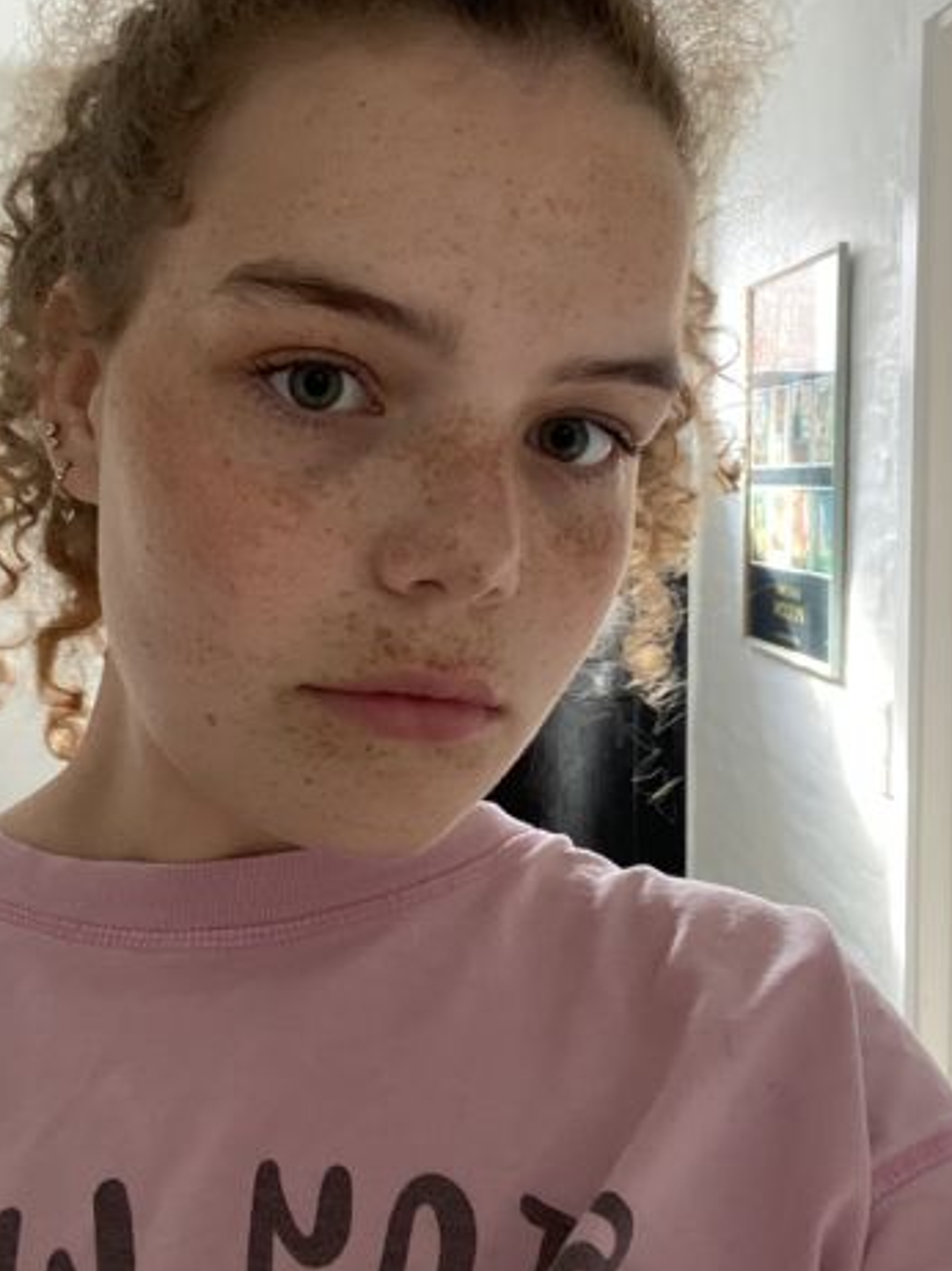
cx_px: 369
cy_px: 495
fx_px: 1431
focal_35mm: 39
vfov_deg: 47.5
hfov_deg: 36.6
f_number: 2.2
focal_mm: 2.71
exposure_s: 1/41
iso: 400
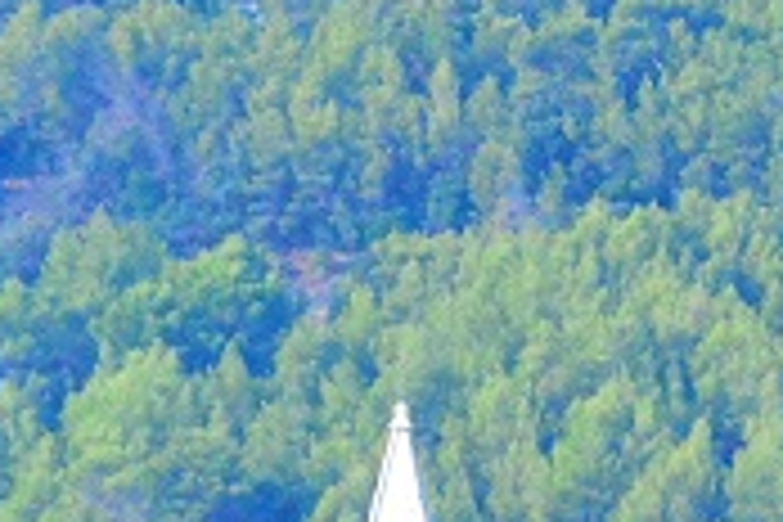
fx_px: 33688
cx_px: 353
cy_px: 1037
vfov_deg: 0.9
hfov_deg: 1.3
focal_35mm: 1549
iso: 4000
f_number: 5
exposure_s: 1/8000
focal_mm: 180
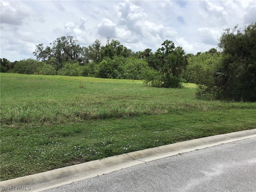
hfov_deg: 58.4
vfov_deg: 45.4
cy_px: 96
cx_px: 128
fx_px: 229
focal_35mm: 31
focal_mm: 3.3
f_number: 2.4
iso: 25
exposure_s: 1/1988
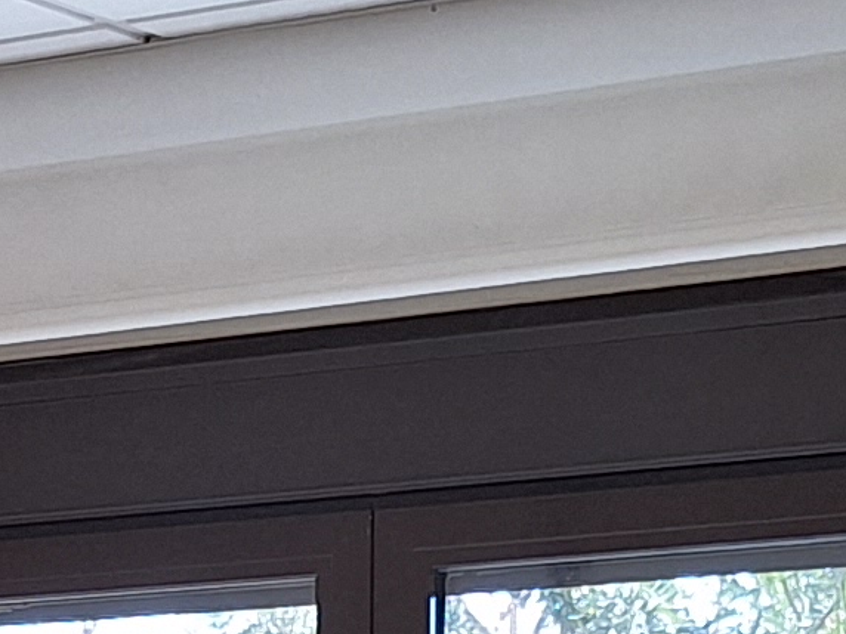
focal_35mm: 164
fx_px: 4008
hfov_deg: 11.6
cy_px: 1434
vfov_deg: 8.4
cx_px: -343
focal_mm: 5.54
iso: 40
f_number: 1.8
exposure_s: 1/132
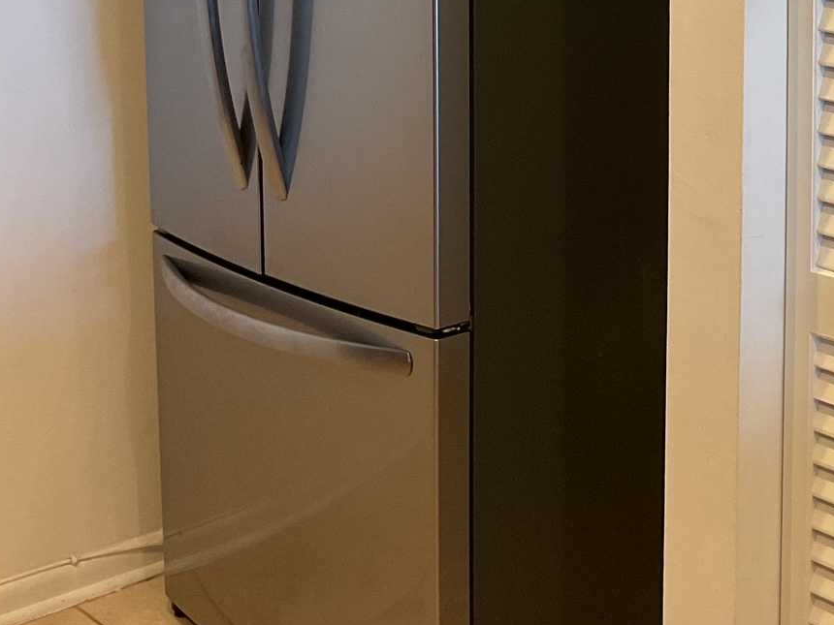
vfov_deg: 21.0
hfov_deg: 26.2
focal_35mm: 68
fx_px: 1638
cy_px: 27
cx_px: 938
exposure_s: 1/60
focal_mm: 3
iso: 50
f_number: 1.8
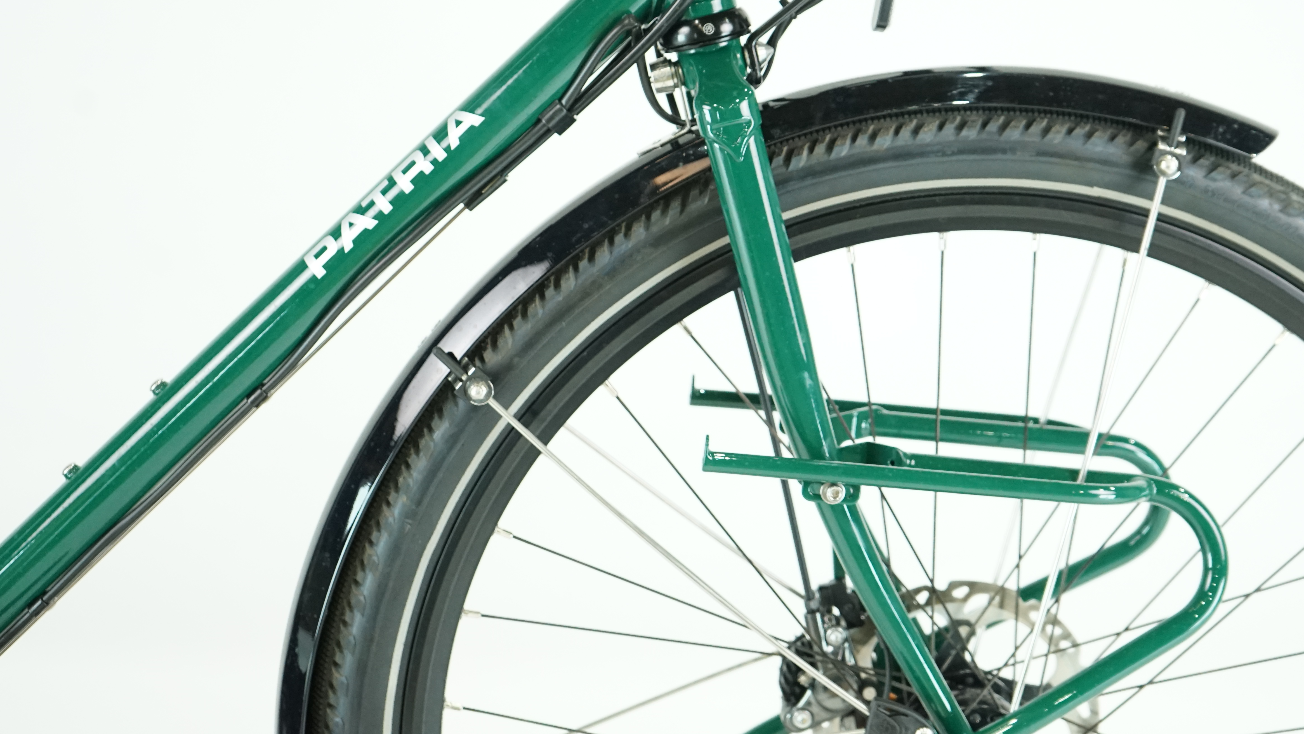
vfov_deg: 19.4
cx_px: 768
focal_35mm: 62
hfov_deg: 33.7
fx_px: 2144
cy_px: 244
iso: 2500
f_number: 5
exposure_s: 1/200
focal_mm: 46
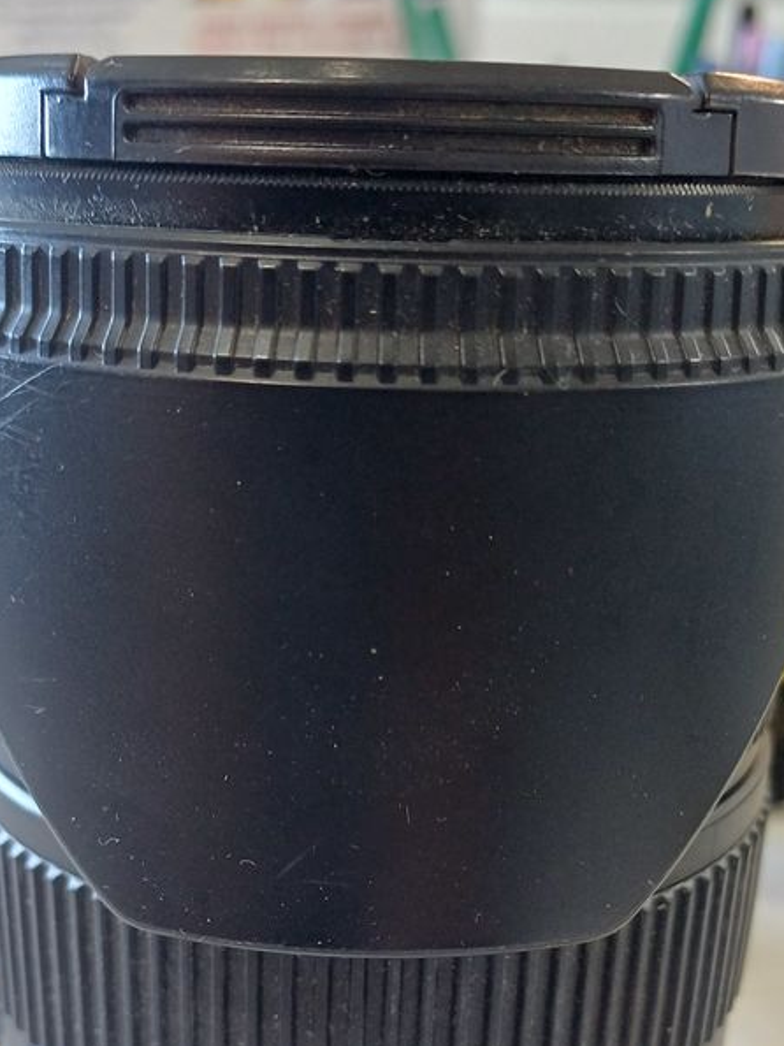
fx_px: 1269
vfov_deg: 43.8
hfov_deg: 34.3
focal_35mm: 42
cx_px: 360
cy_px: 740
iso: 400
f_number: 1.8
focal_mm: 4.65
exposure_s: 1/33.3
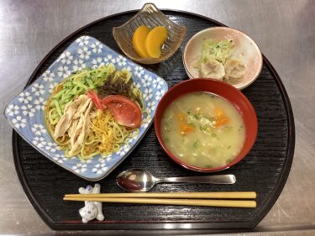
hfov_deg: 58.4
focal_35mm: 31
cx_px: 158
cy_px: 118
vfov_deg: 45.4
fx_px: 282
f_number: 2.4
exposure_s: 1/50
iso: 125
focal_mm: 3.3
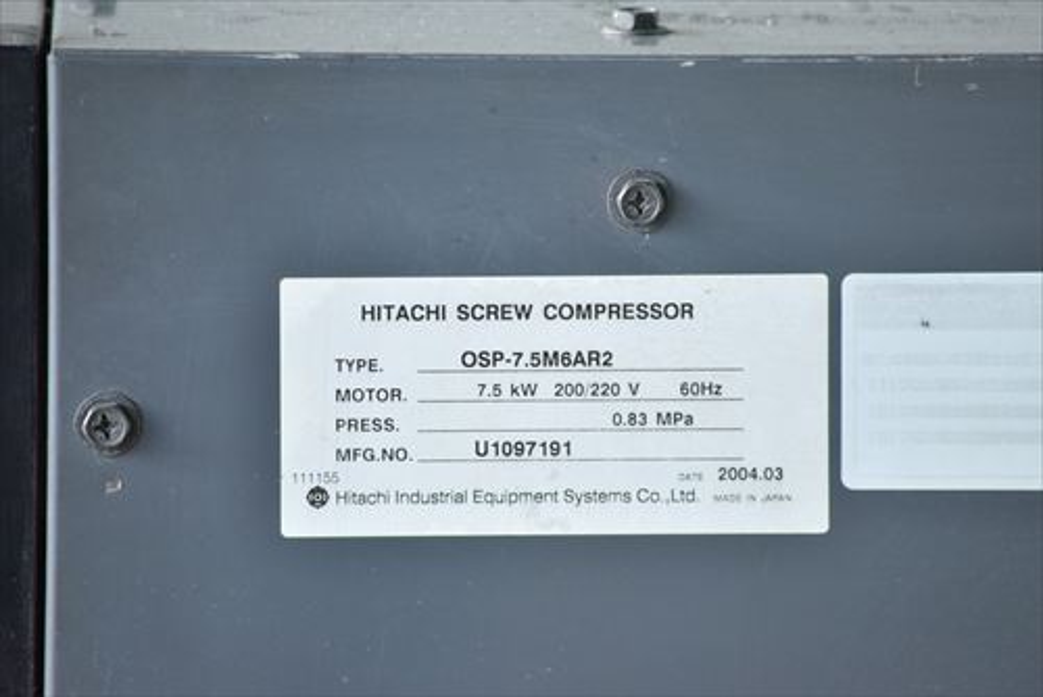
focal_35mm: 450
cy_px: 348
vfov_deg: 3.1
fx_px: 13045
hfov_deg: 4.6
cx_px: 522
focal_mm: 300
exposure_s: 1/200
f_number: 6.3
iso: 1250
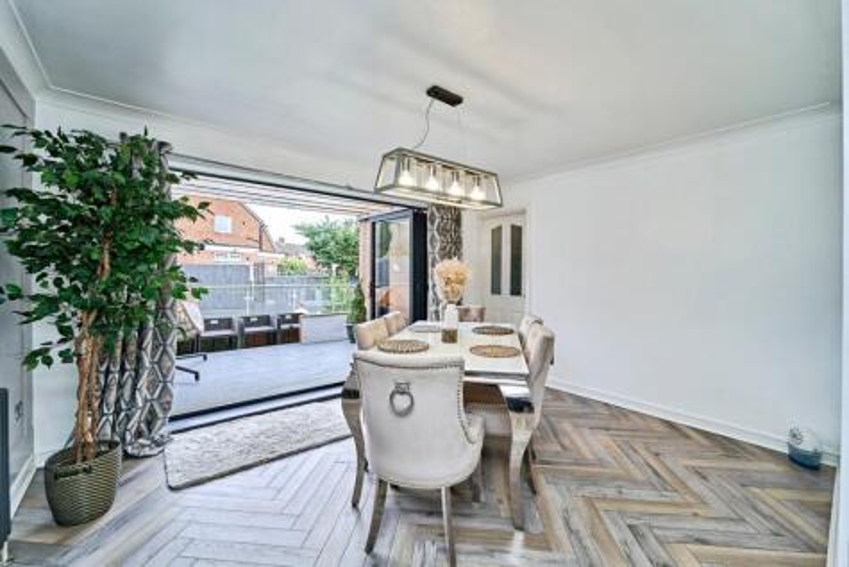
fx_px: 330
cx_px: 424
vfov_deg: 81.2
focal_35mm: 14
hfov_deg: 104.2
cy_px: 284
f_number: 8
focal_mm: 14
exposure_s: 1/60
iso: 250
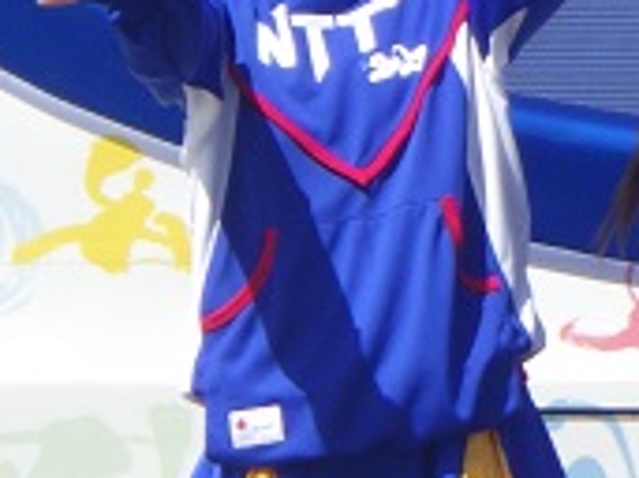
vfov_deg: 3.1
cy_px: 77
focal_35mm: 474
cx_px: 1005
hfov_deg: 4.2
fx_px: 8744
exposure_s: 1/400
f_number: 6.6
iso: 125
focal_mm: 25
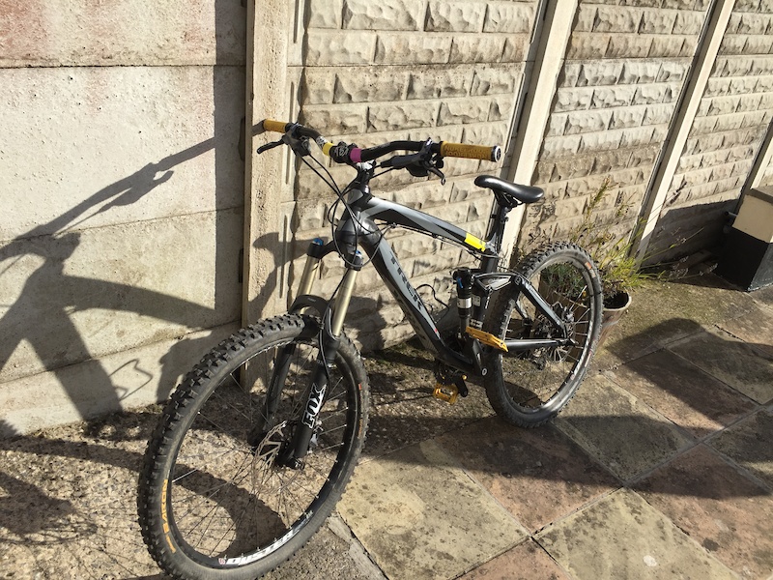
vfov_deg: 48.2
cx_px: 386
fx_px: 648
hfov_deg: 61.7
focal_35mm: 29
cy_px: 290
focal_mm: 4.15
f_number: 2.2
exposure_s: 1/1647
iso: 32
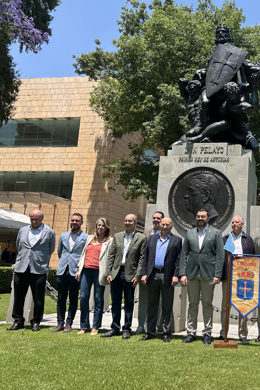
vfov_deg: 51.9
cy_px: 194
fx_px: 401
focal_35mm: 37
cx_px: 234
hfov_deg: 34.0
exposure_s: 1/2695
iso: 50
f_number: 1.5
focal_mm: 5.7
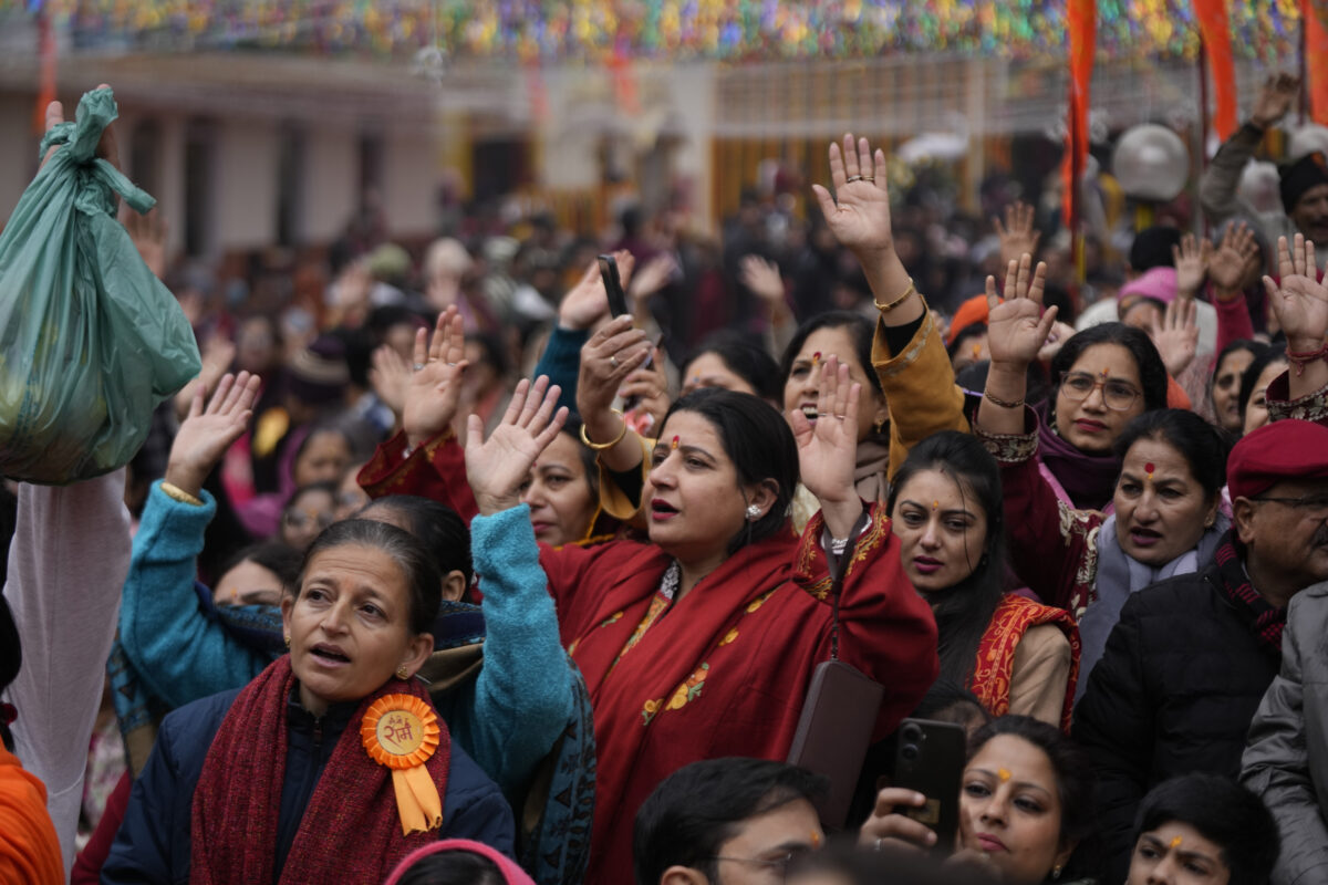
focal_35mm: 83
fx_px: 3062
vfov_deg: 16.5
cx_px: 664
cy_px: 442
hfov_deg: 24.5
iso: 500
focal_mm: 83
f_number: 2.8
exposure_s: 1/2500
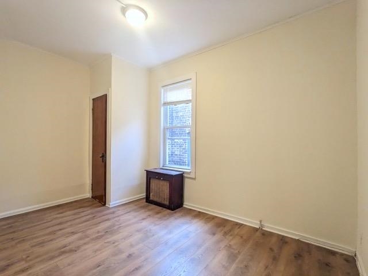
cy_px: 138
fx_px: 170
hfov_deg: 94.5
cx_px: 184
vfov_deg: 78.1
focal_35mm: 16
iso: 316
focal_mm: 2.22
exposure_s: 1/120
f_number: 2.2
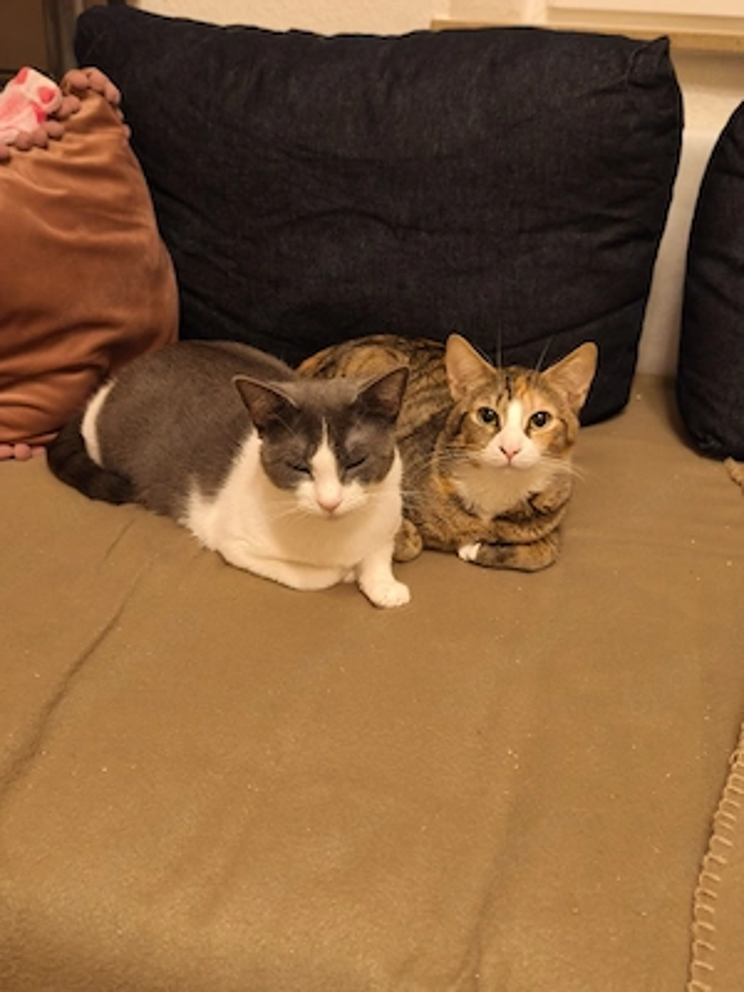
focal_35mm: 31
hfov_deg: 45.4
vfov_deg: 58.4
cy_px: 496
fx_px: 888
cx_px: 372
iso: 1250
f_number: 1.6
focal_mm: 6.57
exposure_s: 1/33.4
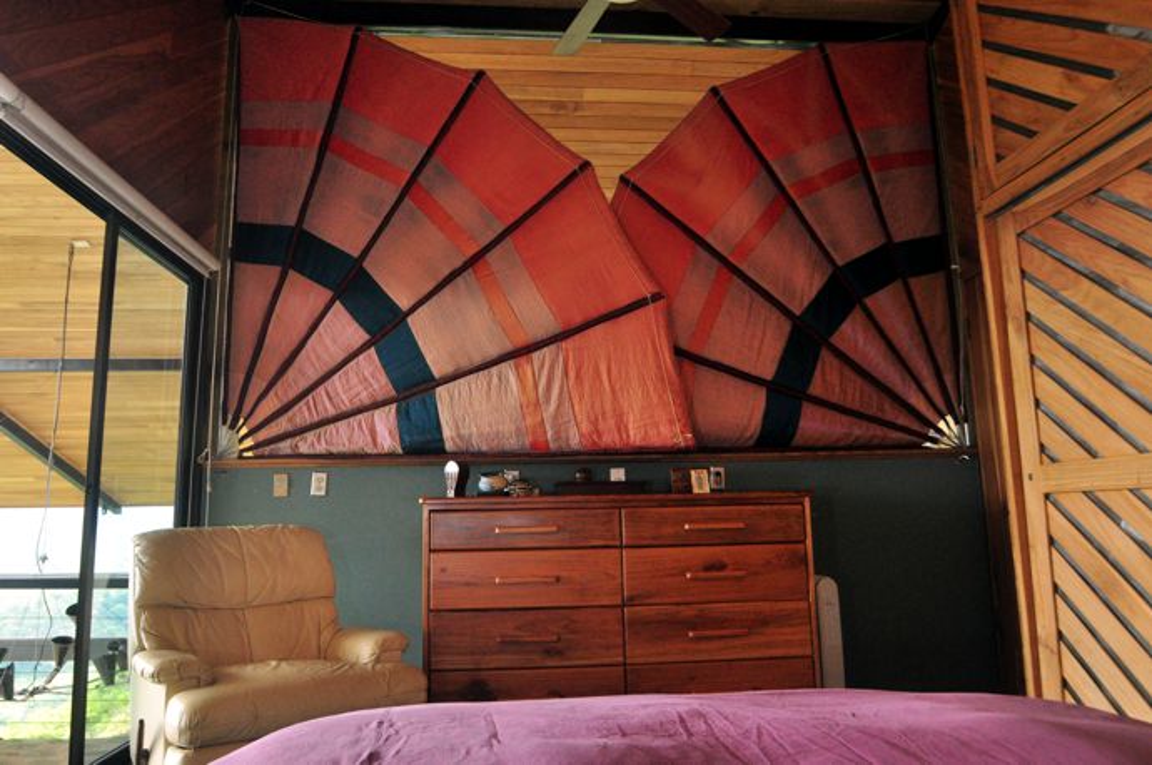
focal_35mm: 24
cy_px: 382
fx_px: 767
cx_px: 576
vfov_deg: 53.0
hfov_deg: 73.8
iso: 1600
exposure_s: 1/200
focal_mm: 16
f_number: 6.3
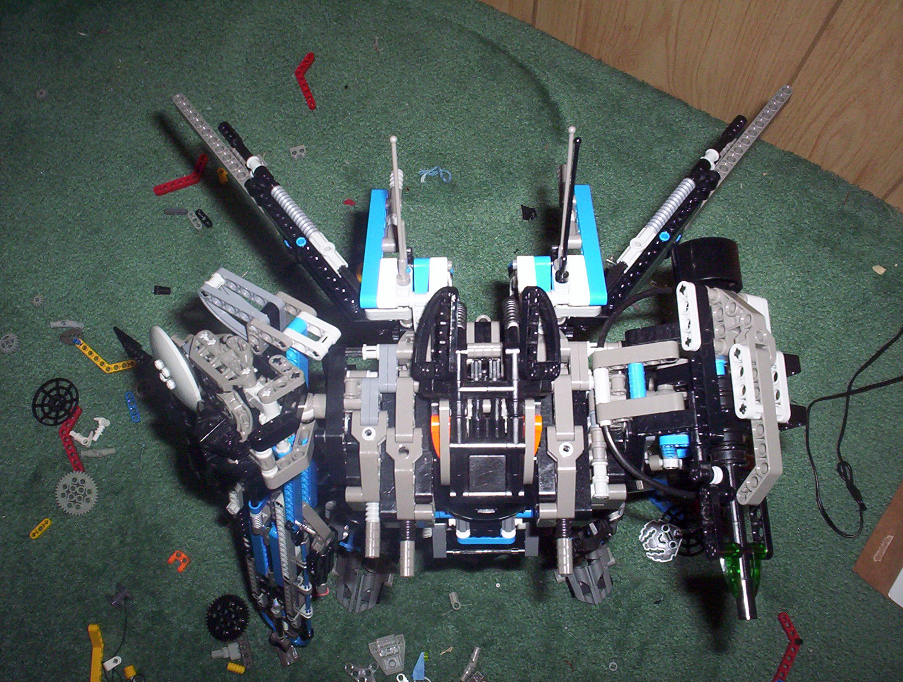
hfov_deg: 48.9
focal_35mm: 38
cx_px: 452
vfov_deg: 37.9
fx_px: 994
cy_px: 341
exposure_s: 1/60
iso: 140
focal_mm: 4.99
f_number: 4.5
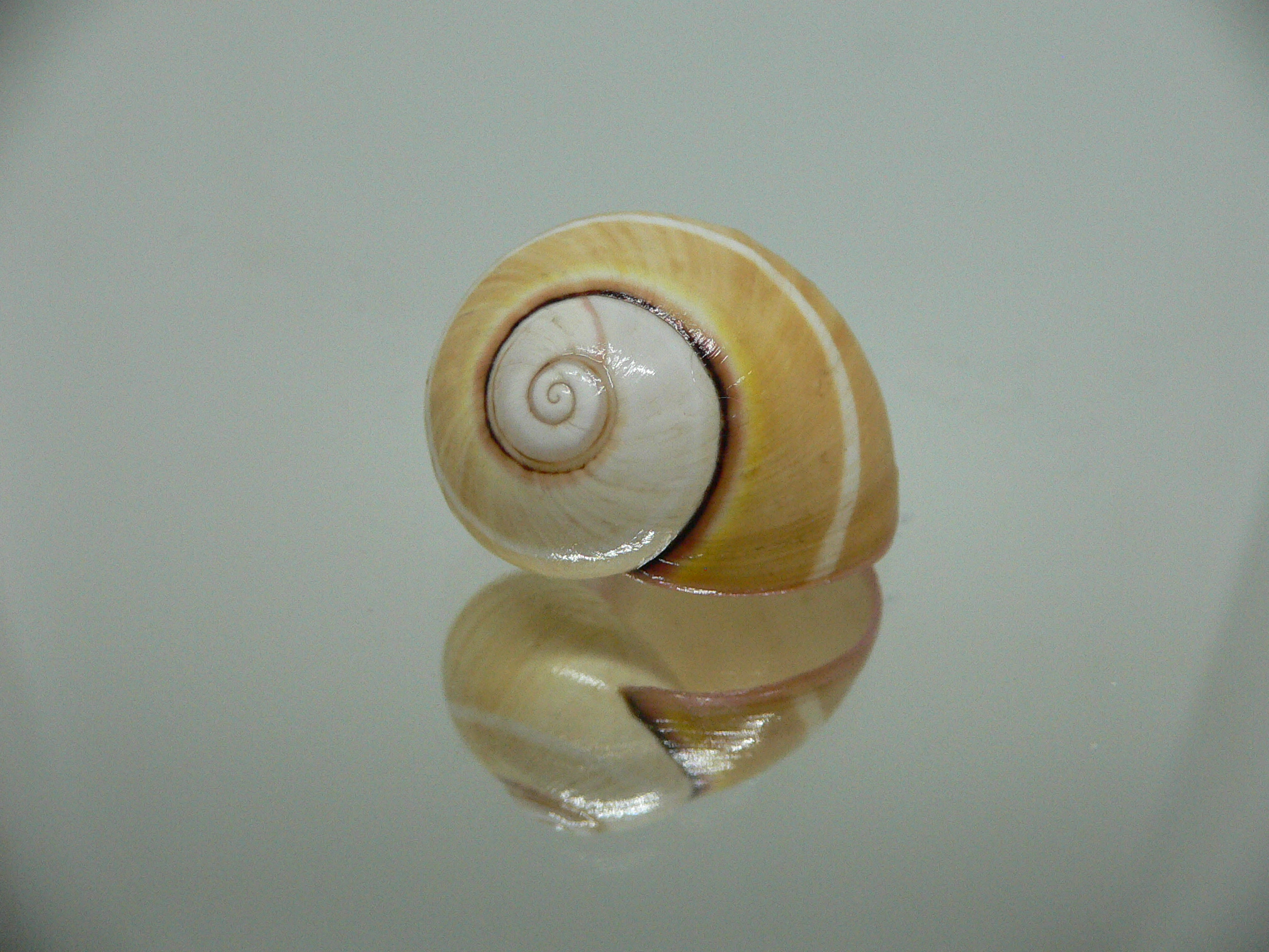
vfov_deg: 40.7
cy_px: 476
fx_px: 1283
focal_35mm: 35
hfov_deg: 52.6
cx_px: 634
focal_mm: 4.6
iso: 200
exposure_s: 1/60
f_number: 2.8
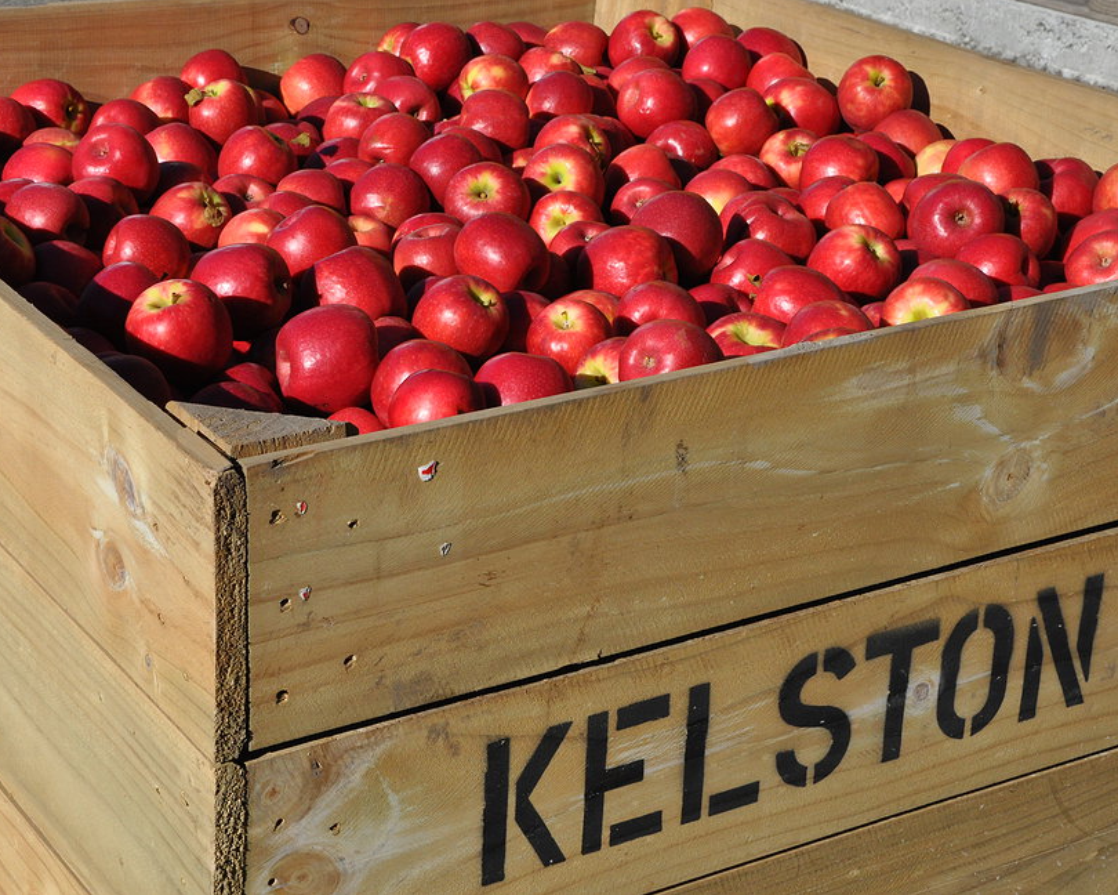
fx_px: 2533
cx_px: 502
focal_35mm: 77
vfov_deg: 20.0
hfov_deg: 24.9
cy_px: 447
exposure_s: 1/800
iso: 800
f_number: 14
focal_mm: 45
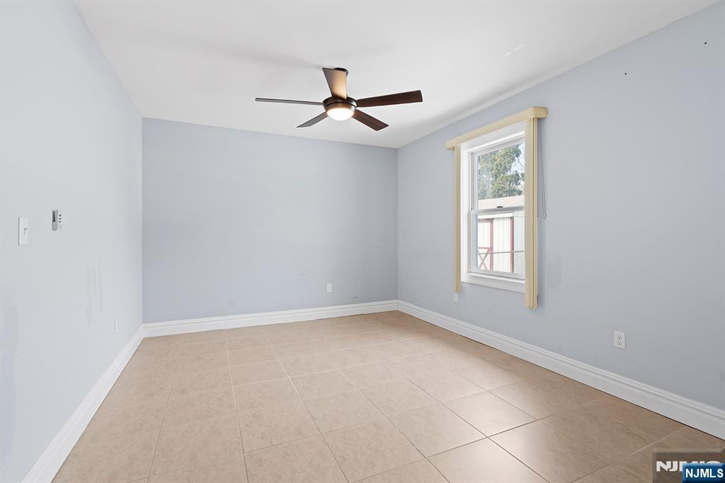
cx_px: 362
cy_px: 242
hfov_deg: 96.8
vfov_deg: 73.7
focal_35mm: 16
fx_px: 322
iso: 200
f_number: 8
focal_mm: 16
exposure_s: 1/4
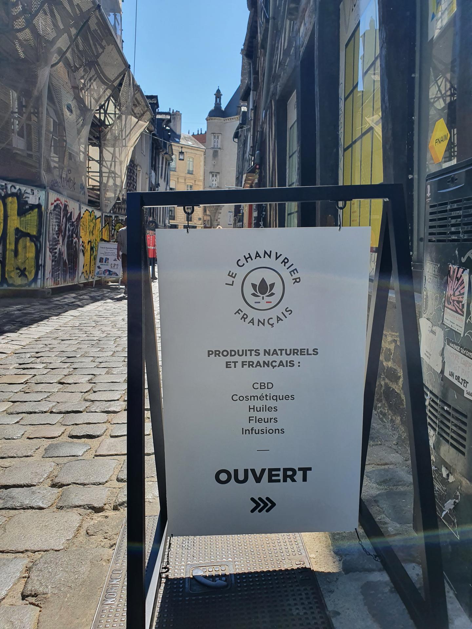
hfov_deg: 53.1
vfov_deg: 67.3
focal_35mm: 26
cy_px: 314
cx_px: 236
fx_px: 473
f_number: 2.4
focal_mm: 4.32
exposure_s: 1/1168
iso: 50
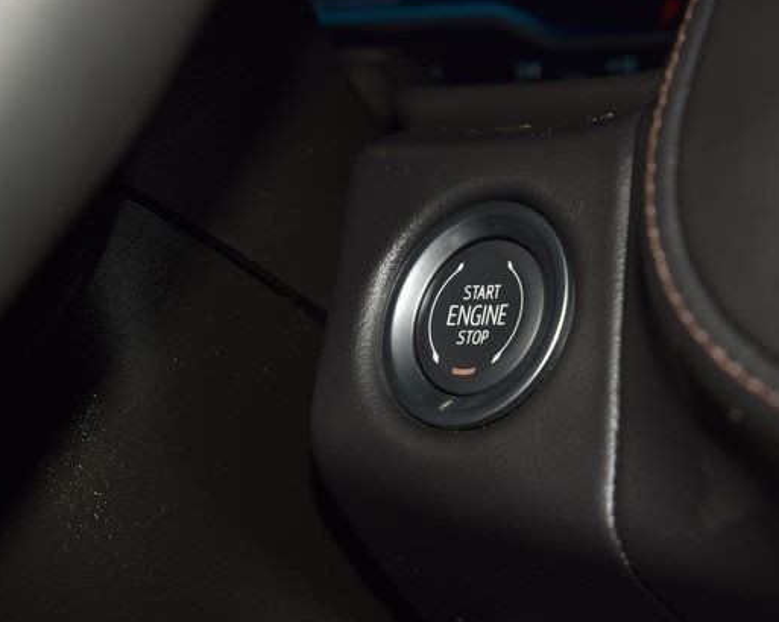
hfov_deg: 15.6
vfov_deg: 12.5
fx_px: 2835
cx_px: 471
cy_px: 318
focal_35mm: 123
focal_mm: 70
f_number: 8
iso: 100
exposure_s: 1/125
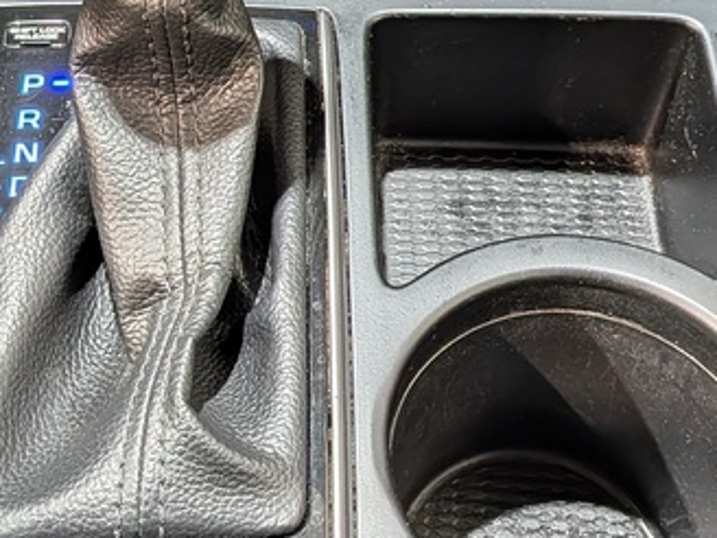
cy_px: 52
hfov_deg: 26.0
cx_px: 361
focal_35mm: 75
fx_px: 1553
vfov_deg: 19.3
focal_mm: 4.53
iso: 28
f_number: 1.7
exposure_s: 1/16.7
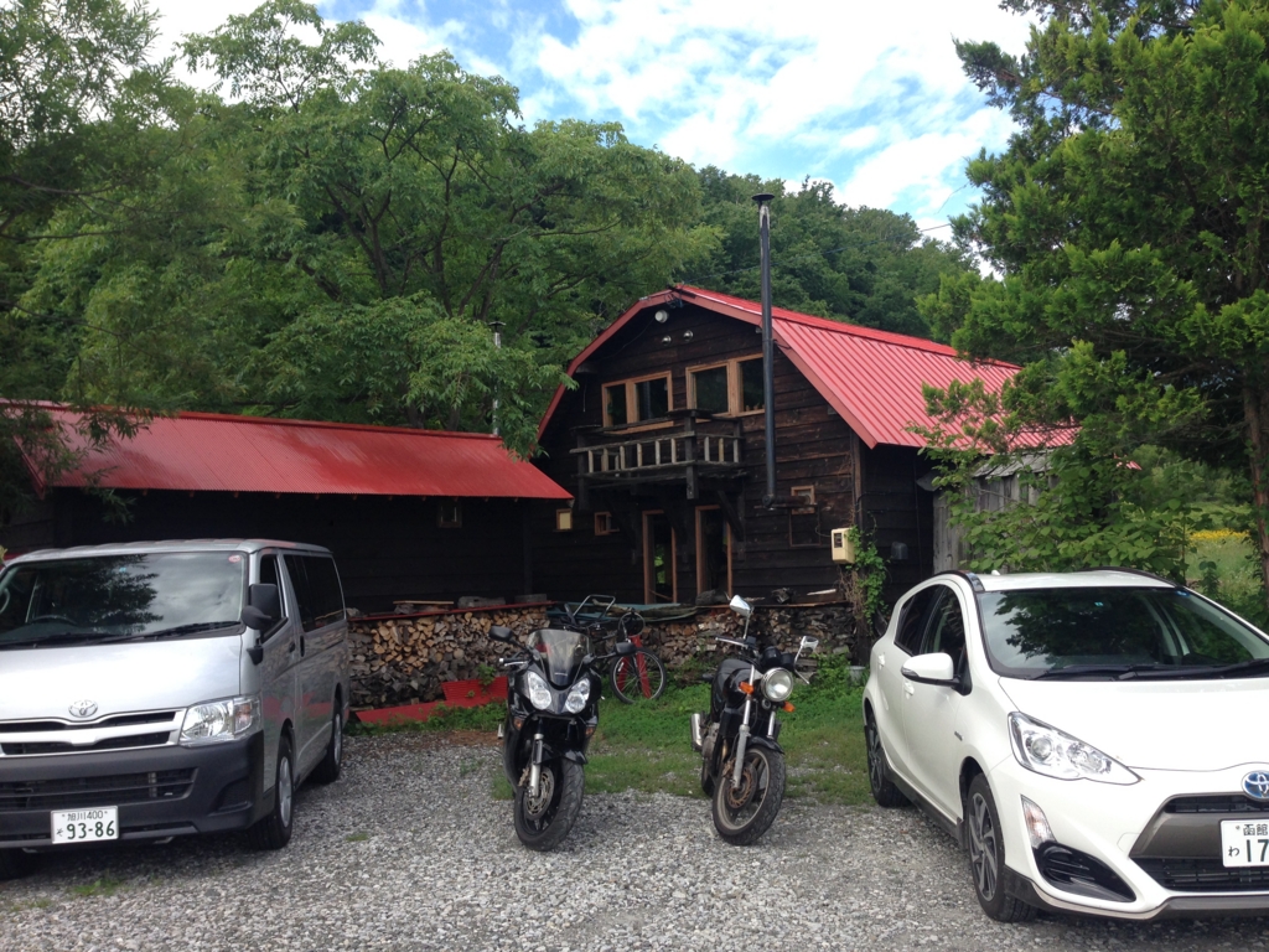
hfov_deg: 55.4
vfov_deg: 42.9
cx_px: 634
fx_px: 1210
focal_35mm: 33
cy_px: 476
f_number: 2.4
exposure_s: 1/583
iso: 50
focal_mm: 4.12
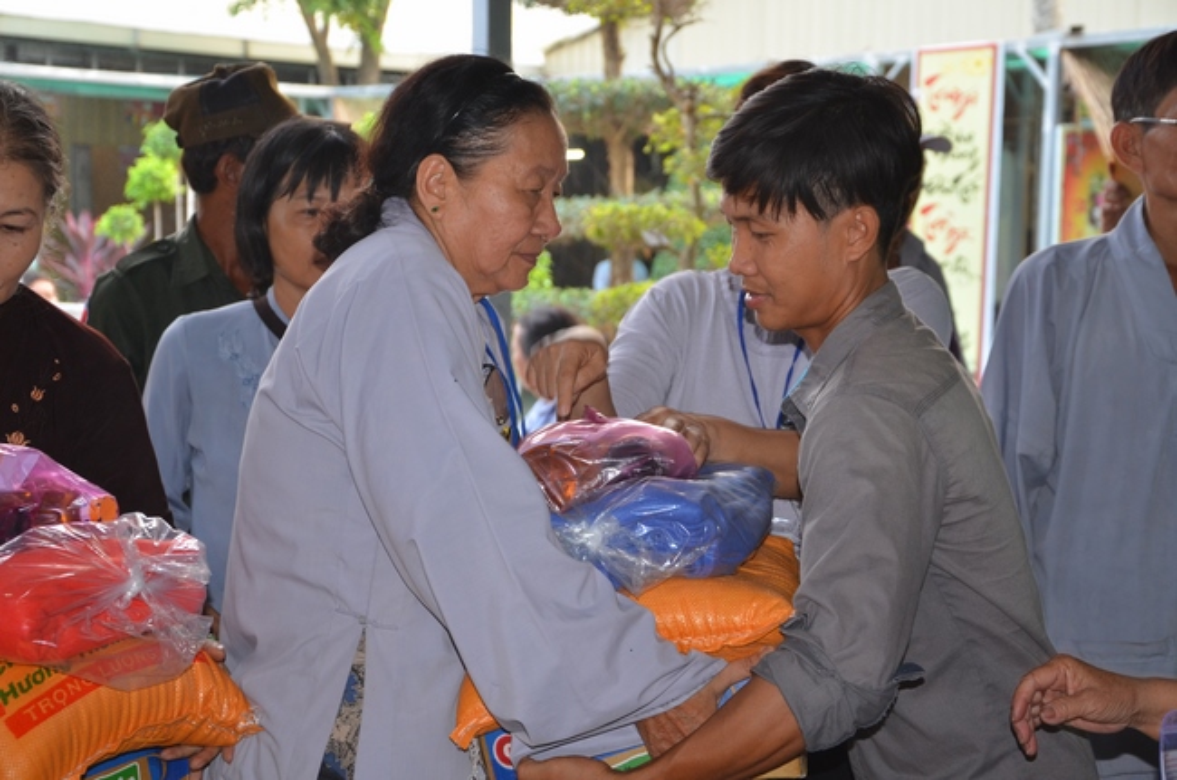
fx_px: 2203
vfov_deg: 20.1
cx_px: 588
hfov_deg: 29.9
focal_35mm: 68
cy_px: 390
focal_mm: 45
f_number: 4.8
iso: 640
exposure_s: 1/60
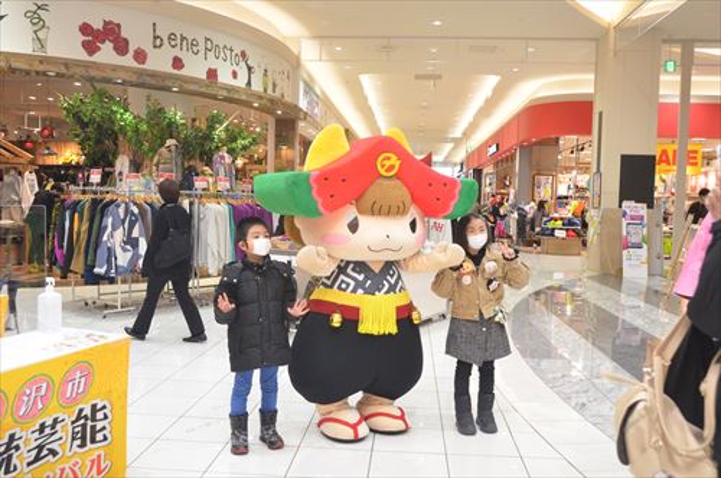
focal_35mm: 33
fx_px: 659
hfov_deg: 57.3
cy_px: 239
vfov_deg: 39.8
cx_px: 360
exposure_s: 1/320
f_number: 5
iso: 3200
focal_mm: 22
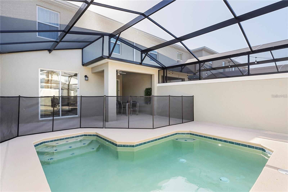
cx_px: 144
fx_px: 144
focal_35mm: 18
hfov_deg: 90.0
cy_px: 96
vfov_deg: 67.4
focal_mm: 18
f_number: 7.1
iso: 320
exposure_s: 1/50
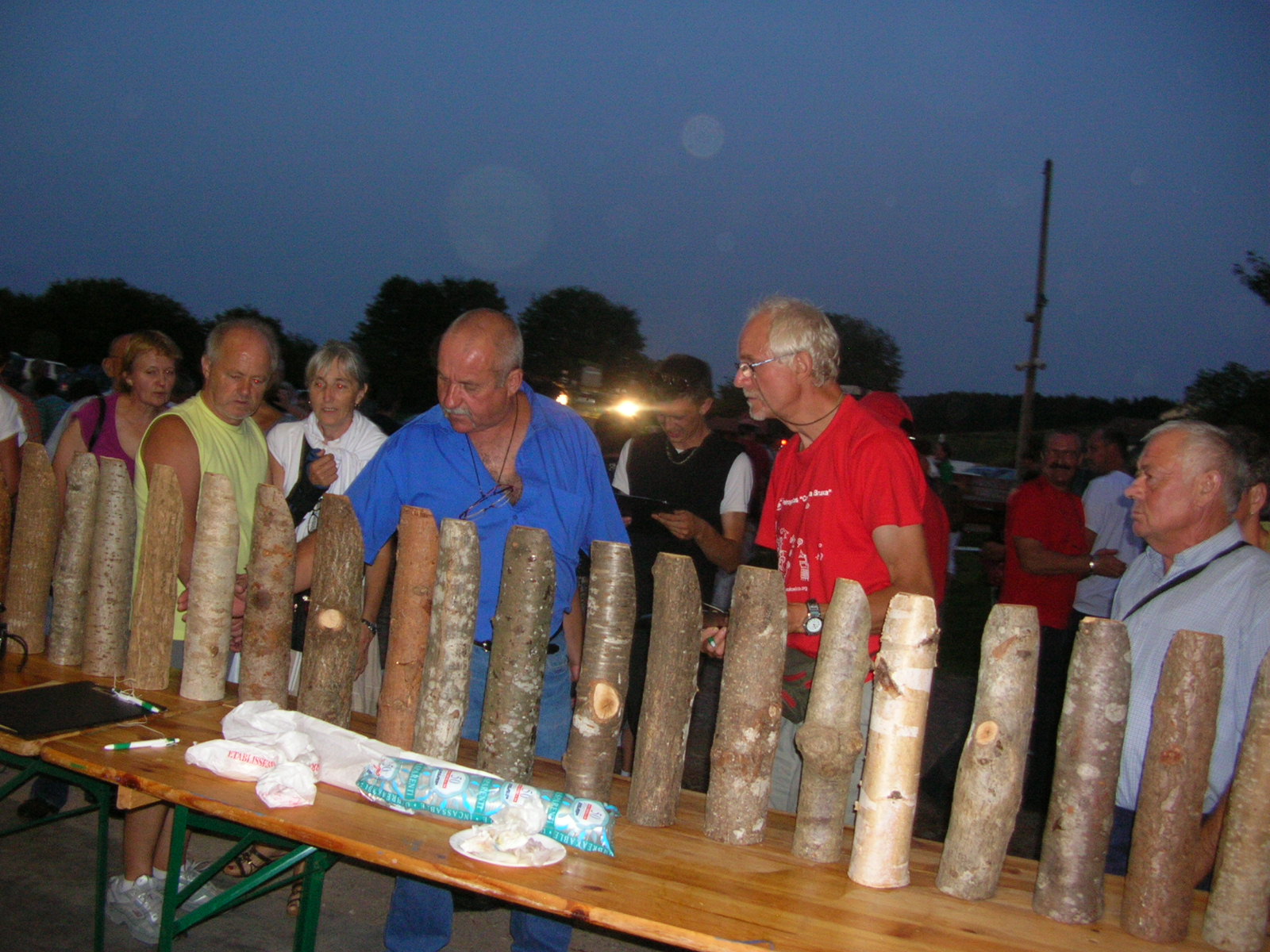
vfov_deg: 40.7
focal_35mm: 35
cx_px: 635
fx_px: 1284
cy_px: 476
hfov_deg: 52.6
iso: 140
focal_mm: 5.8
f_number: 2.8
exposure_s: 1/60.1
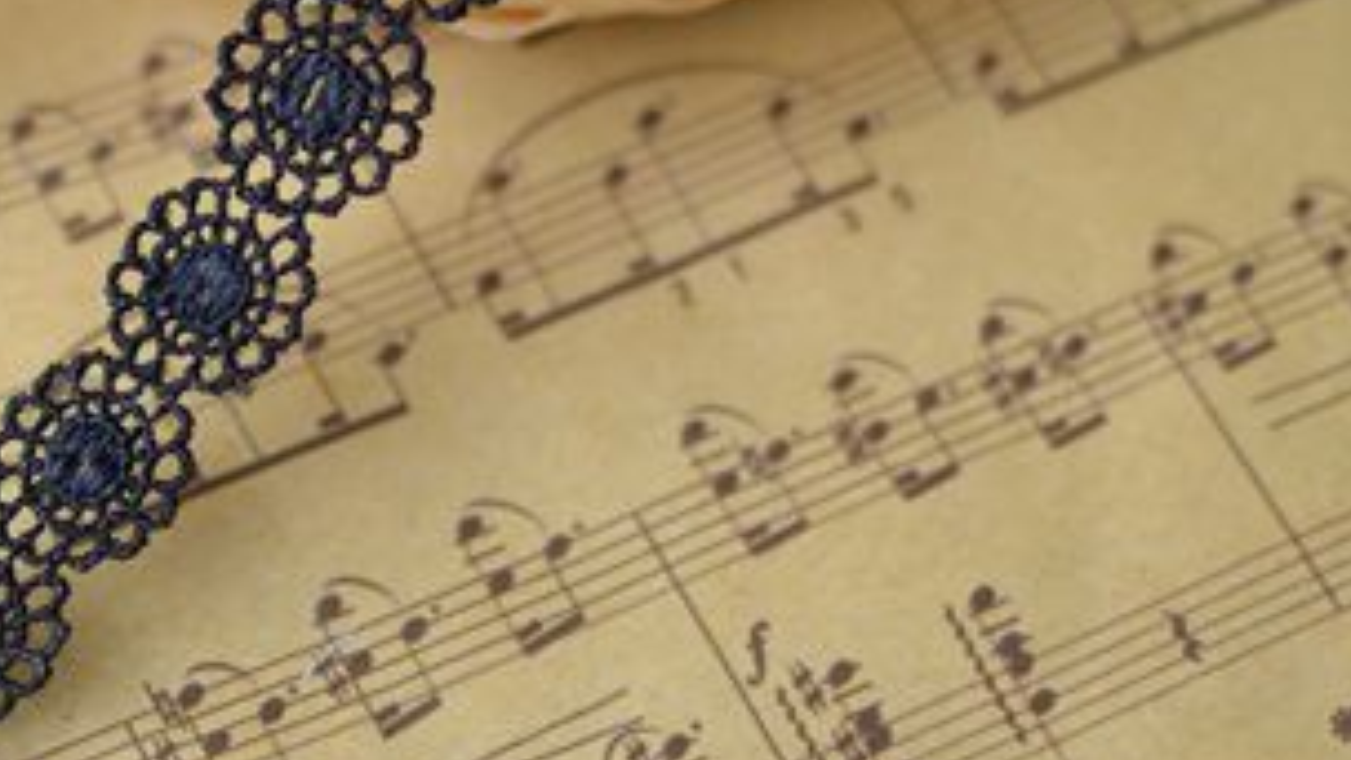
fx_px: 4846
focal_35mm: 135
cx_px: -67
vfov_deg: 8.9
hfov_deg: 15.5
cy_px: 149
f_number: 2.5
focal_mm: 35
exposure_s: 1/200
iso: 100
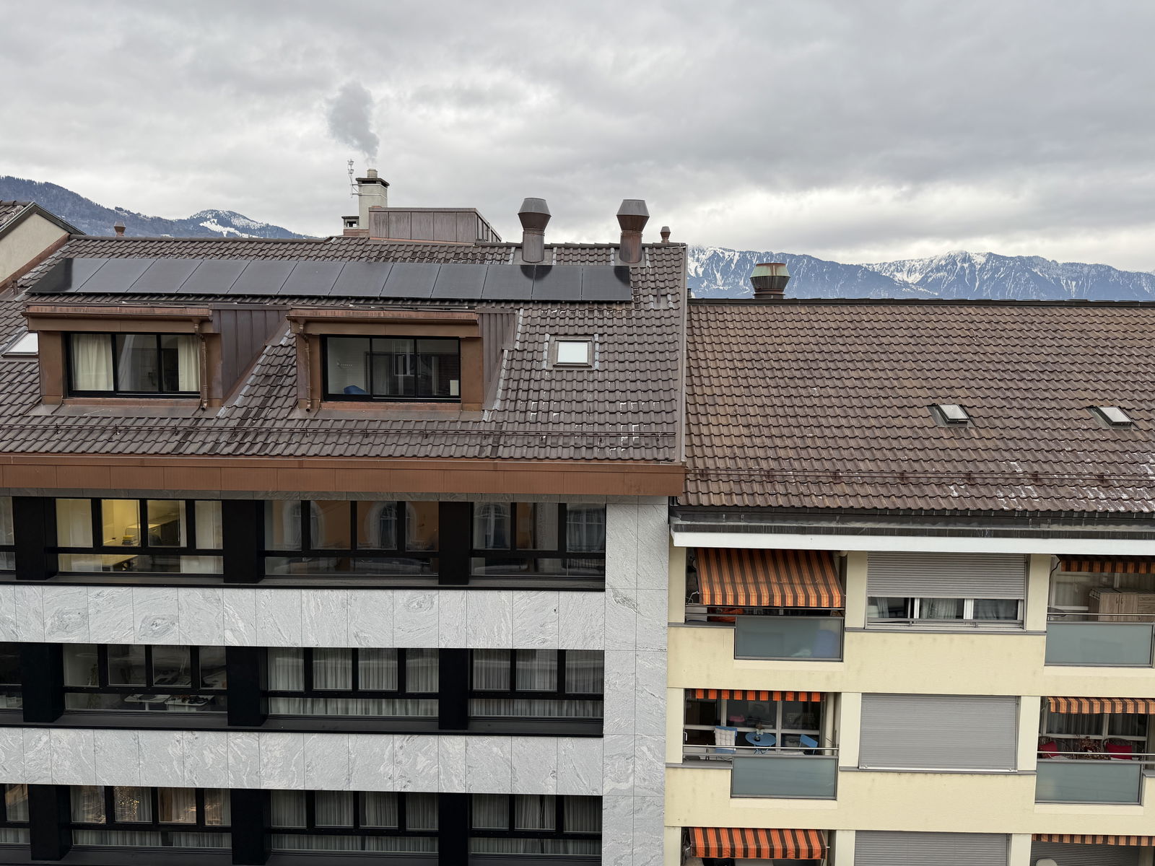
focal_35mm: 24
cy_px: 433
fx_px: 801
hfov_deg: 71.6
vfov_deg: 56.8
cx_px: 578
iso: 80
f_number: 1.78
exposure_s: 1/535
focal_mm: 6.76
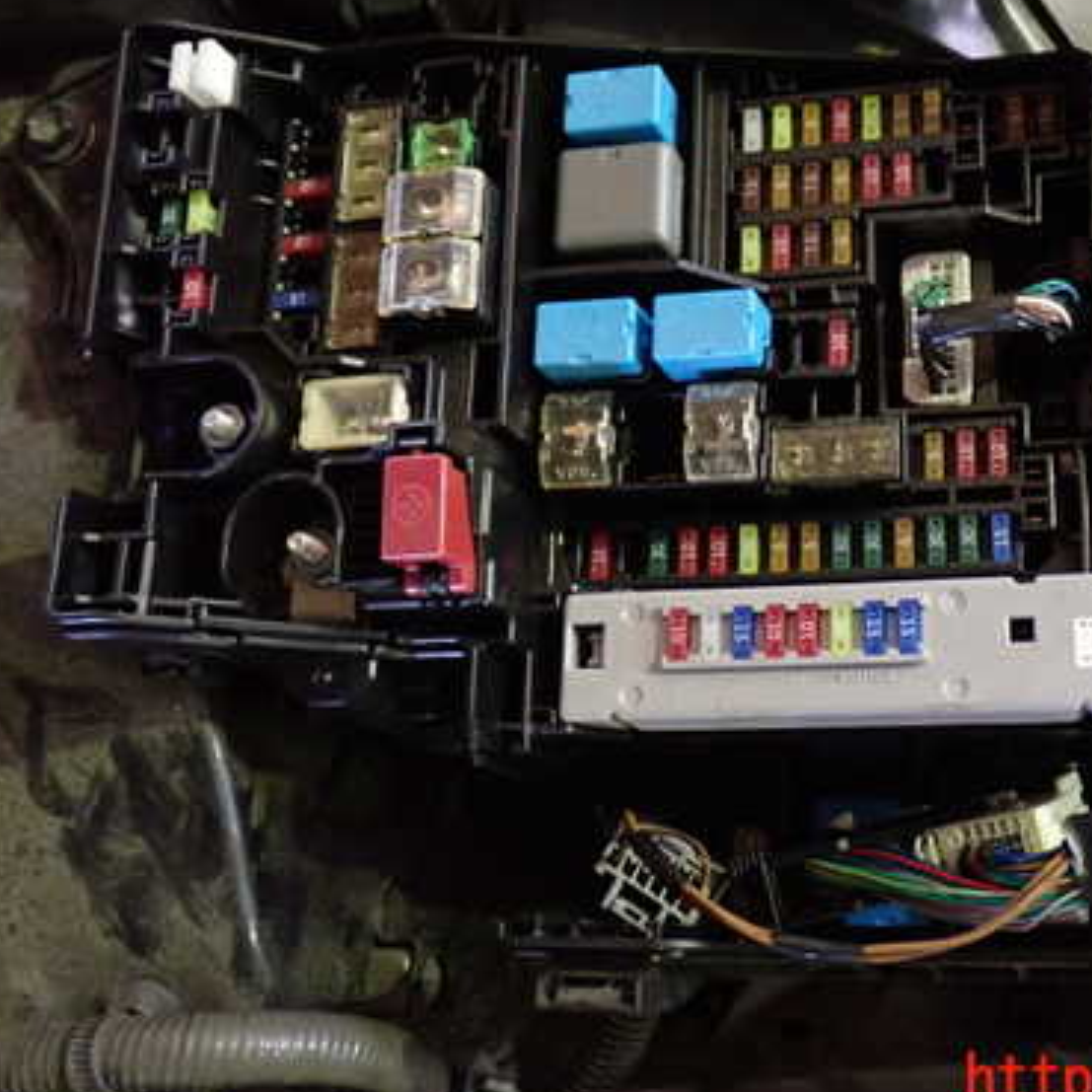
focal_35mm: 46
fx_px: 1642
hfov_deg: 36.3
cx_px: 746
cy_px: 453
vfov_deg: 36.7
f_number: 2.4
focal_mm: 5.79
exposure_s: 1/20
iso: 800
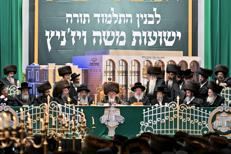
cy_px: 77
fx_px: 1007
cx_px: 116
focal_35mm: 157
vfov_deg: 8.7
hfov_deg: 13.1
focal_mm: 105
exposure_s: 1/400
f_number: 2.8
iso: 320
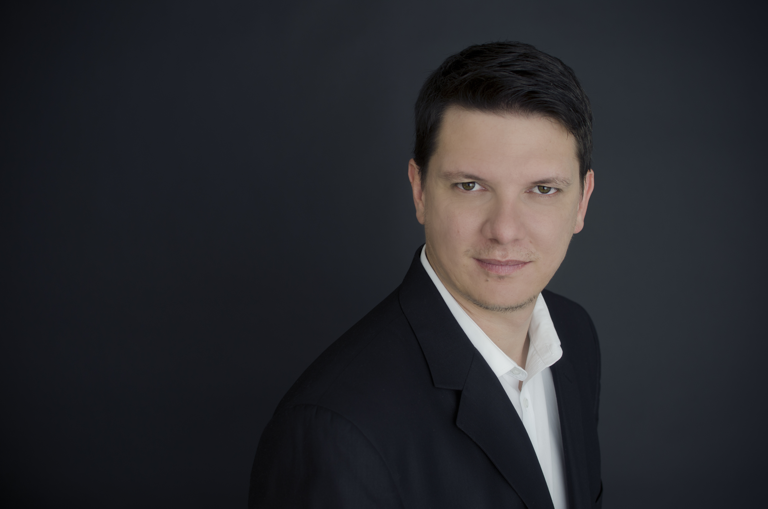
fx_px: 1118
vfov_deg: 25.6
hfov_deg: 37.9
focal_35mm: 52
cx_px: 384
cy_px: 254
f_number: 3.2
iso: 125
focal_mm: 35
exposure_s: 1/160
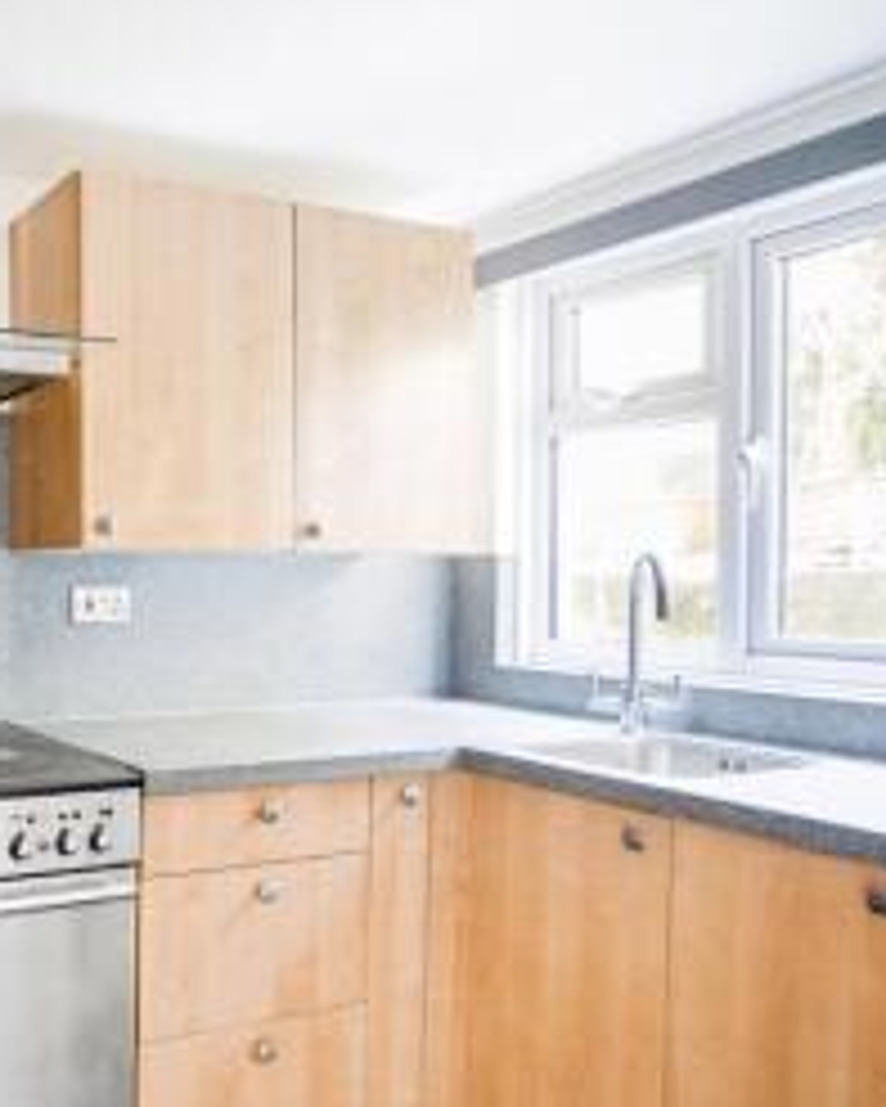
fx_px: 950
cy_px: 560
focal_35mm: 29
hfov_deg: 42.0
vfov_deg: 60.4
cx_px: -36
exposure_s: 1/1.67
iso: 100
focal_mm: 16
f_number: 4
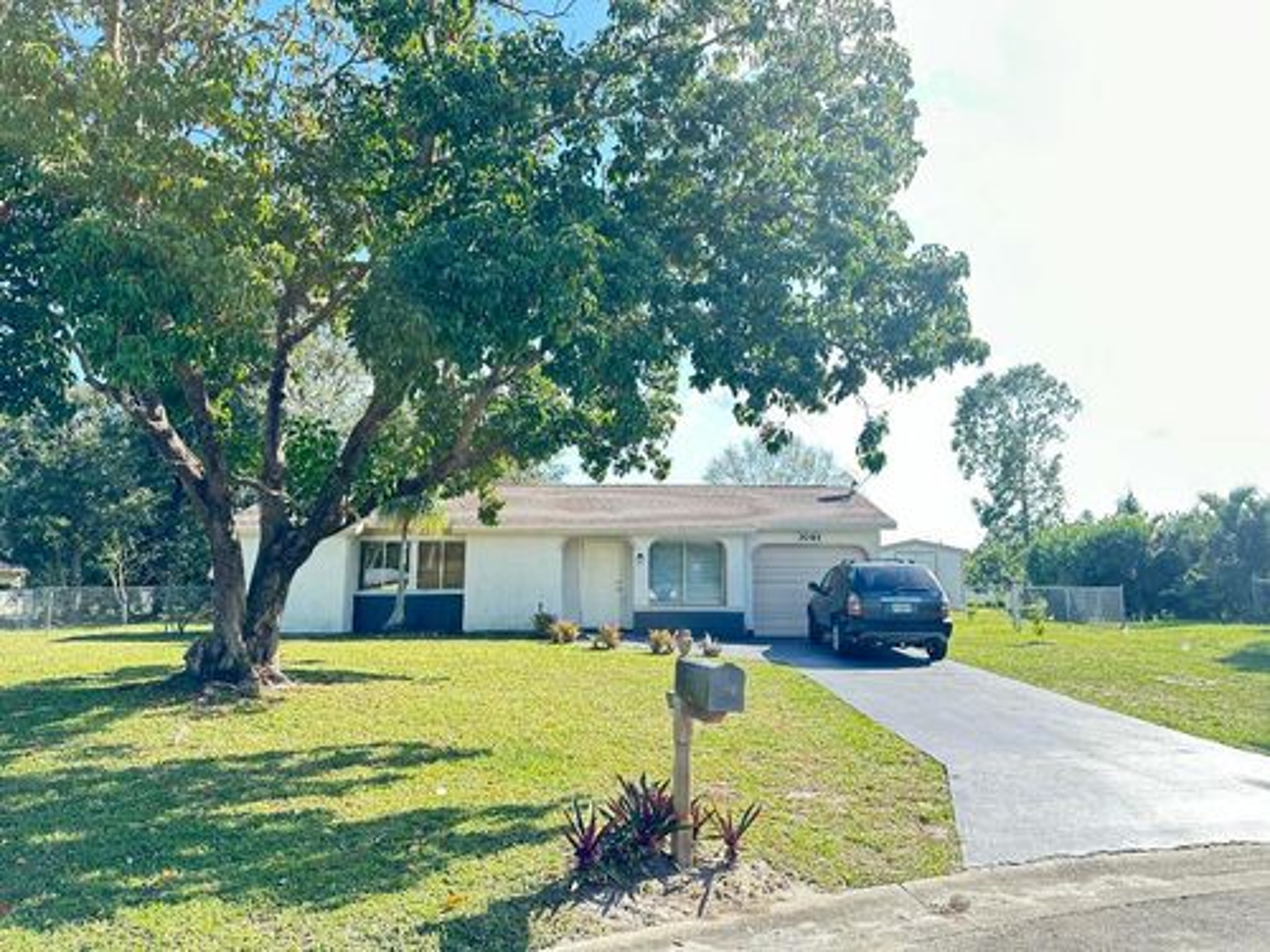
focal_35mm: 24
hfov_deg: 71.6
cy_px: 476
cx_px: 635
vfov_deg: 56.8
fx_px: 881
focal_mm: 6.86
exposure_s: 1/580
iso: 80
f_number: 1.78
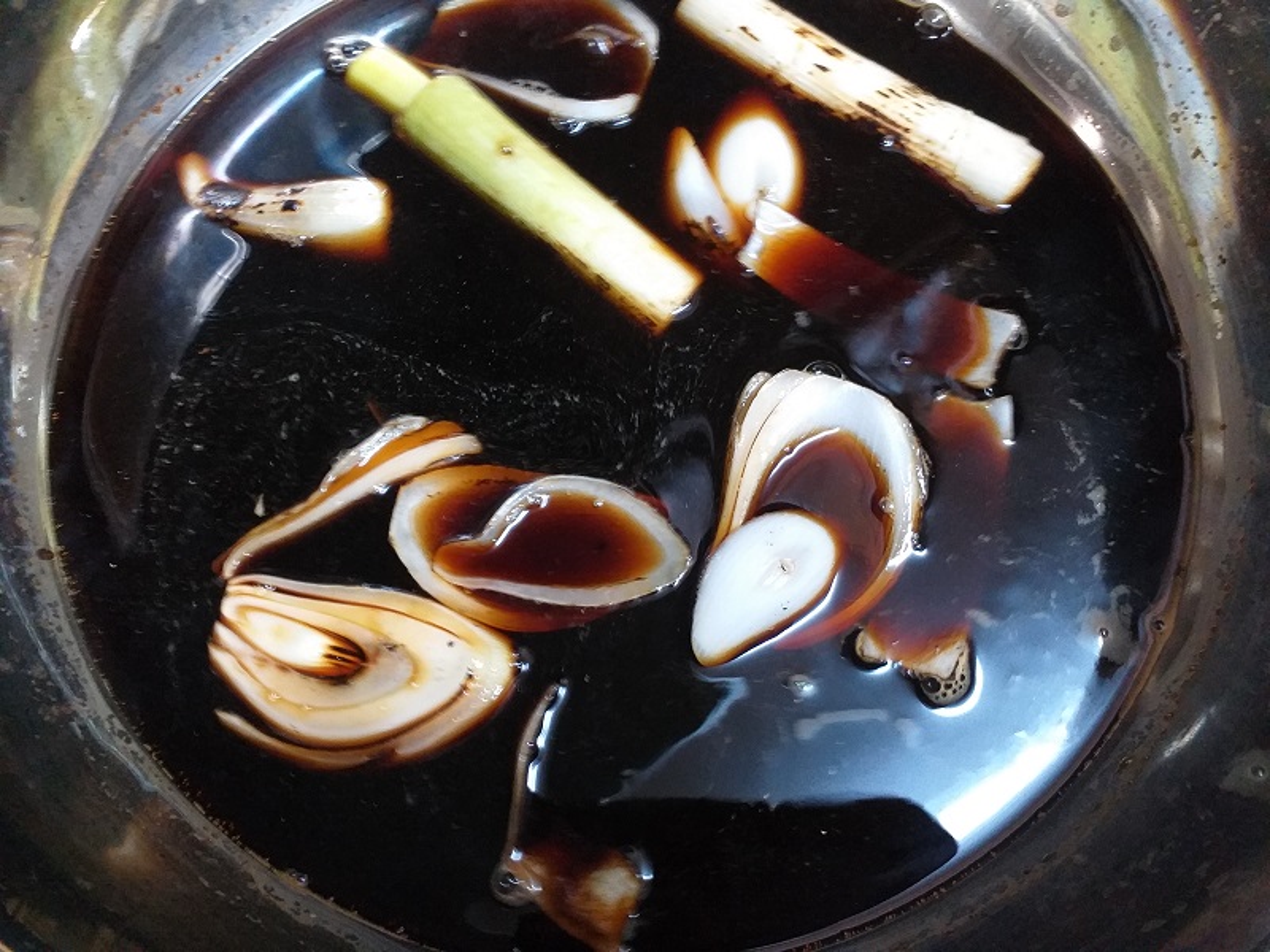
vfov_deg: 53.1
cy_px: 476
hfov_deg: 67.3
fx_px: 954
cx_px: 635
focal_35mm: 26
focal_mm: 3.6
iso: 200
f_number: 1.9
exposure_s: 1/17
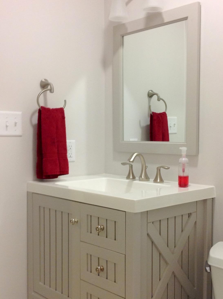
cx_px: 116
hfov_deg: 30.2
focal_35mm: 48
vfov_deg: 39.7
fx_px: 413
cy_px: 155
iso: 100
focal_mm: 4.28
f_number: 2.4
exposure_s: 1/15
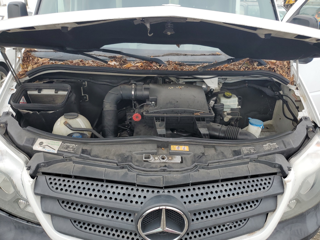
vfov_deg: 53.1
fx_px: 240
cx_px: 160
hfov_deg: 67.3
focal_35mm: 26
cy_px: 120
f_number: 1.5
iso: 50
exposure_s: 1/435
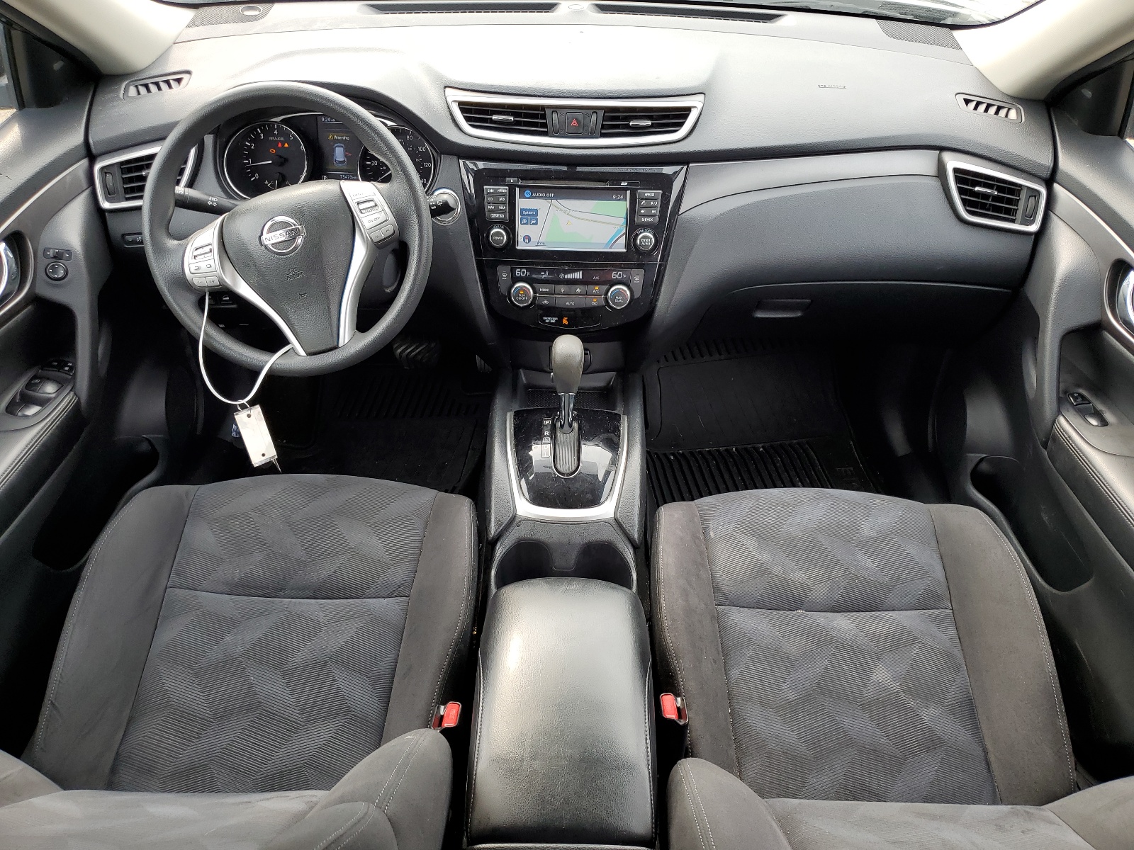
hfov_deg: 67.3
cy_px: 425
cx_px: 567
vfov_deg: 53.1
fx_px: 852
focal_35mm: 26
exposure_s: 1/167
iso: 50
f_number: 1.5
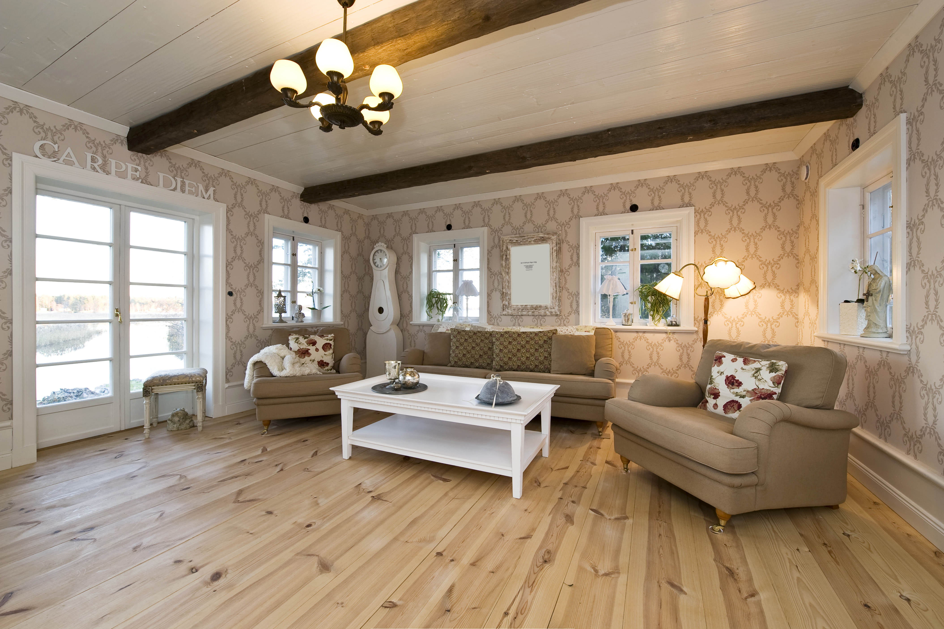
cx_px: 472
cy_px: 314
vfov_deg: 81.2
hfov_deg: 104.3
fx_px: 367
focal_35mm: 14
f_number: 8
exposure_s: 1/4
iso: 200
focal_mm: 14
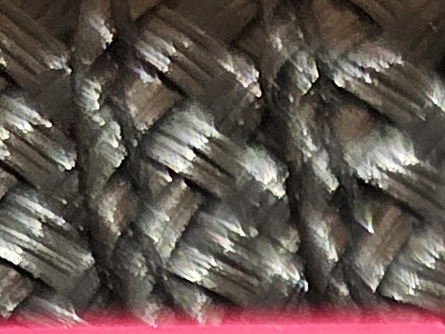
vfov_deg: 7.5
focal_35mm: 163
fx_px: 2095
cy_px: 1141
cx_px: 920
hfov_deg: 10.9
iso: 1250
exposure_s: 1/26
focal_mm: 6.3
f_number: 1.7
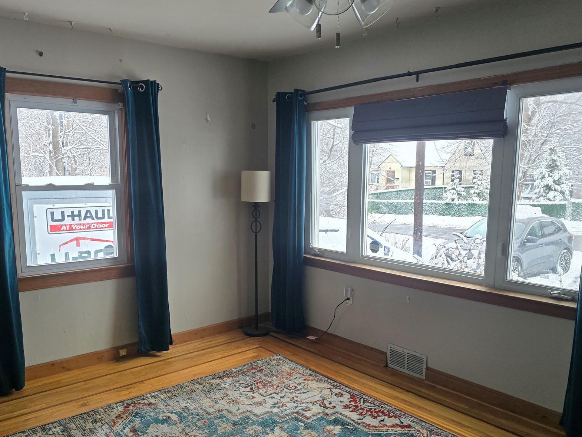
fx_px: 504
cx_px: 272
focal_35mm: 30
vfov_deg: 46.7
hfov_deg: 59.9
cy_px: 252
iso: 125
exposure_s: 1/180
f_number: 1.7
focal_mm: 6.3
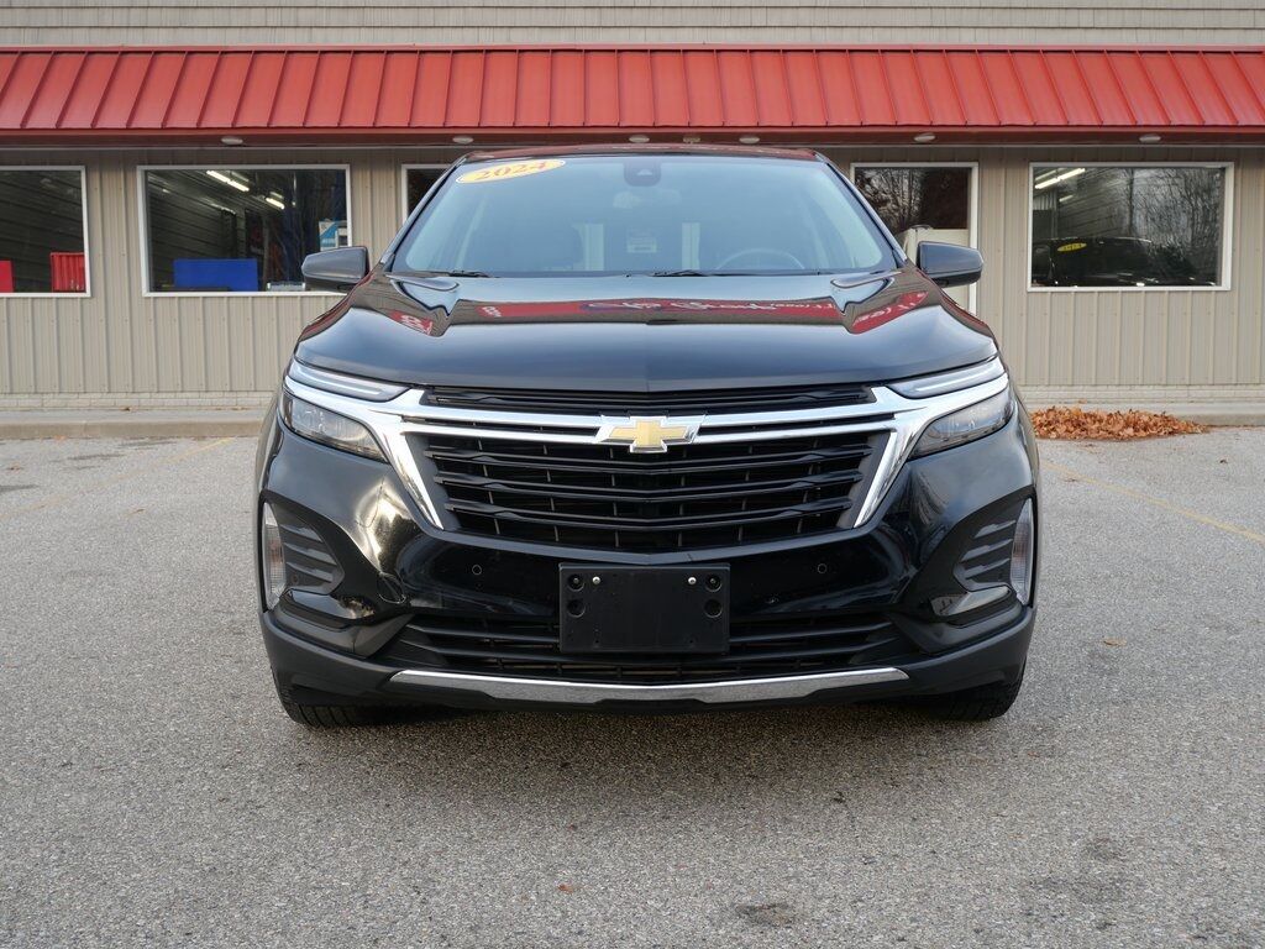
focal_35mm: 36
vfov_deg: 39.7
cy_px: 474
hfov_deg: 51.4
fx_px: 1316
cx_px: 632
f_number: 4.2
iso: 200
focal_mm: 18
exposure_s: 1/80
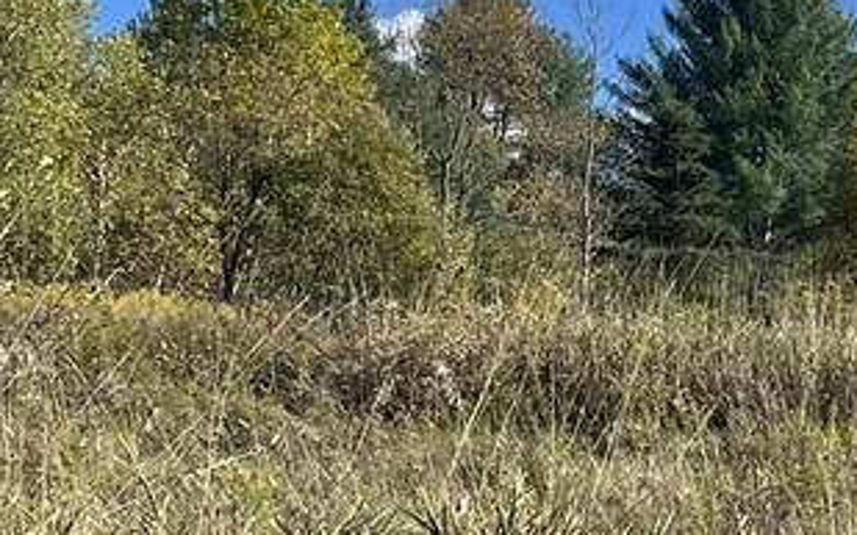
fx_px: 2662
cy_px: 280
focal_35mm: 114
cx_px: 1642
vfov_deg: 11.5
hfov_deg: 15.2
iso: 50
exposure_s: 1/2899
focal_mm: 5.1
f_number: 1.6
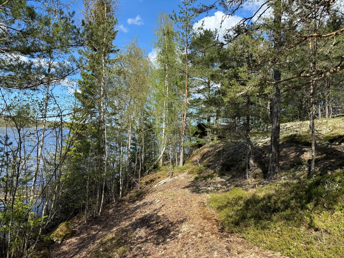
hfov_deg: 71.6
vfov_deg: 56.8
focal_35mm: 24
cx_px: 172
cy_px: 129
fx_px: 239
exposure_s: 1/2105
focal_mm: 6.76
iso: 80
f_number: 1.78
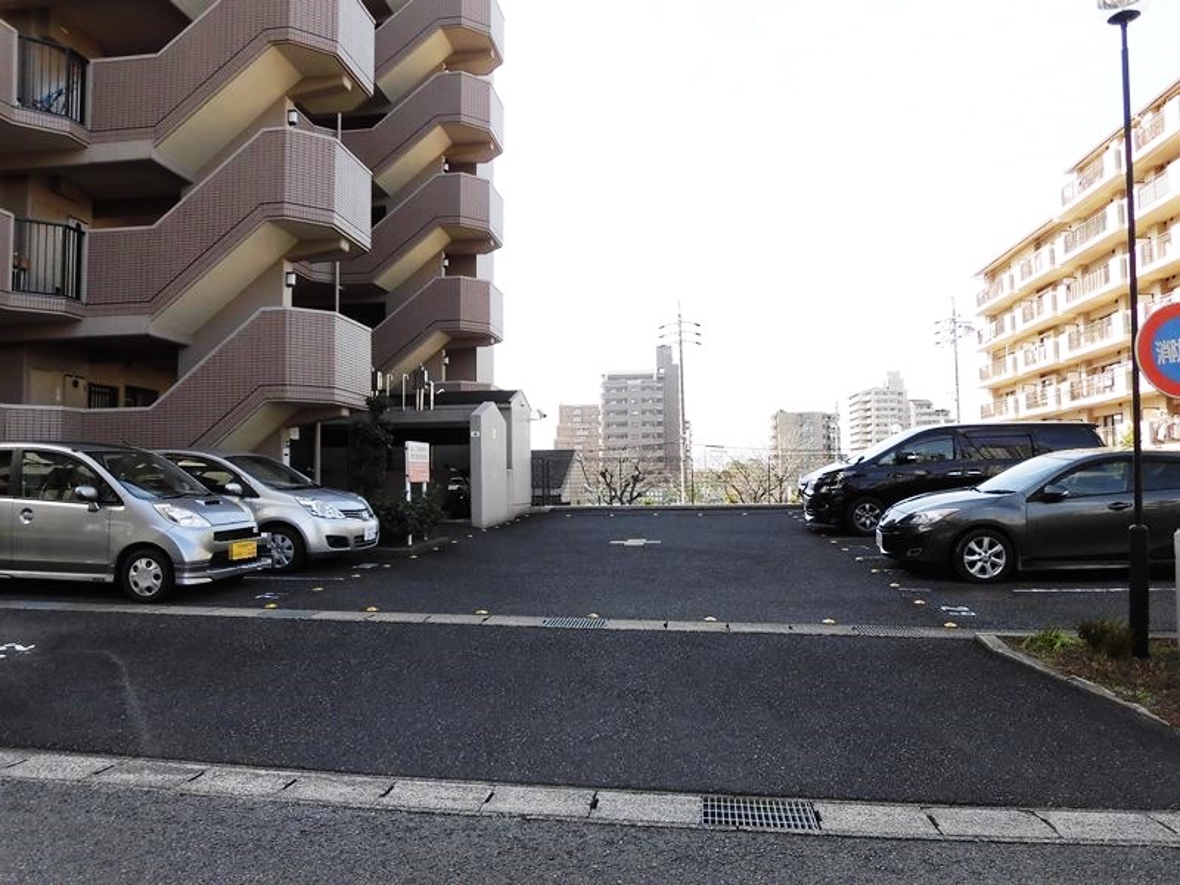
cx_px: 590
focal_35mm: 24
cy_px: 442
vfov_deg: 56.8
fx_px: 818
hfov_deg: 71.6
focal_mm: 4.3
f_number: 3.1
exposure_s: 1/500
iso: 100
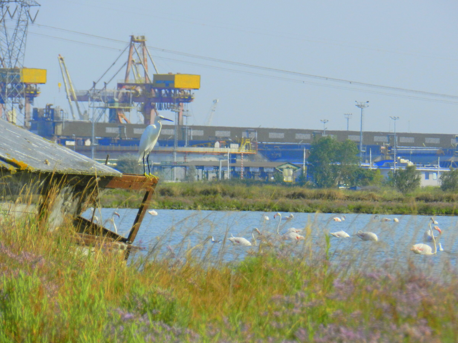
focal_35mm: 435
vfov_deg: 3.4
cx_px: 229
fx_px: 5755
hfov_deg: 4.6
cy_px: 172
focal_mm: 77.3
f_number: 5.6
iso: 160
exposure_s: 1/1000
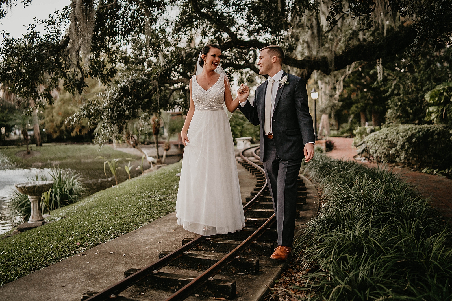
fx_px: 439
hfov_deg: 54.4
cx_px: 226
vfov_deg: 37.9
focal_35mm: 35
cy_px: 150
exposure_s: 1/200
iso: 1000
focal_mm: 35
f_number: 1.4
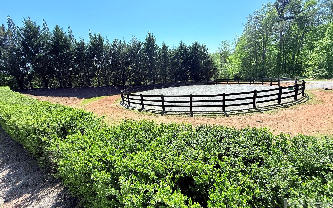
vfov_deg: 74.8
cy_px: 105
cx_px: 168
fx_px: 136
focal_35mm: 15
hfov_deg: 101.5
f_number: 2.2
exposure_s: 1/1235
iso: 50
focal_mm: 2.22
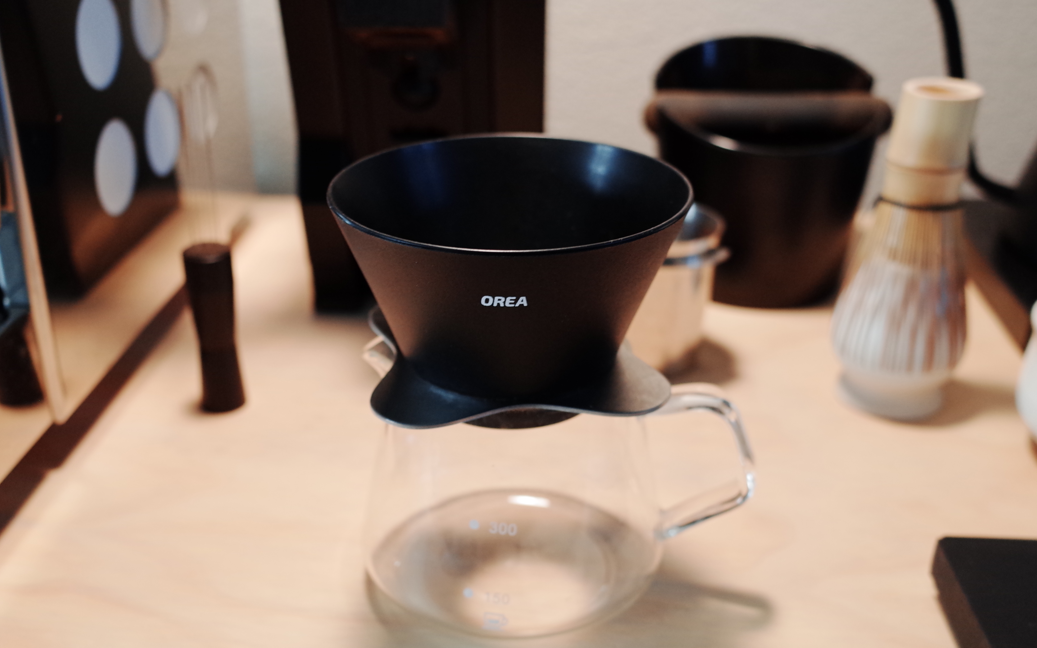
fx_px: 1017
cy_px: 317
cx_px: 516
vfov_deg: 35.3
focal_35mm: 36
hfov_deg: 54.0
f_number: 2.8
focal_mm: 18.3
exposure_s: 1/20
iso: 400
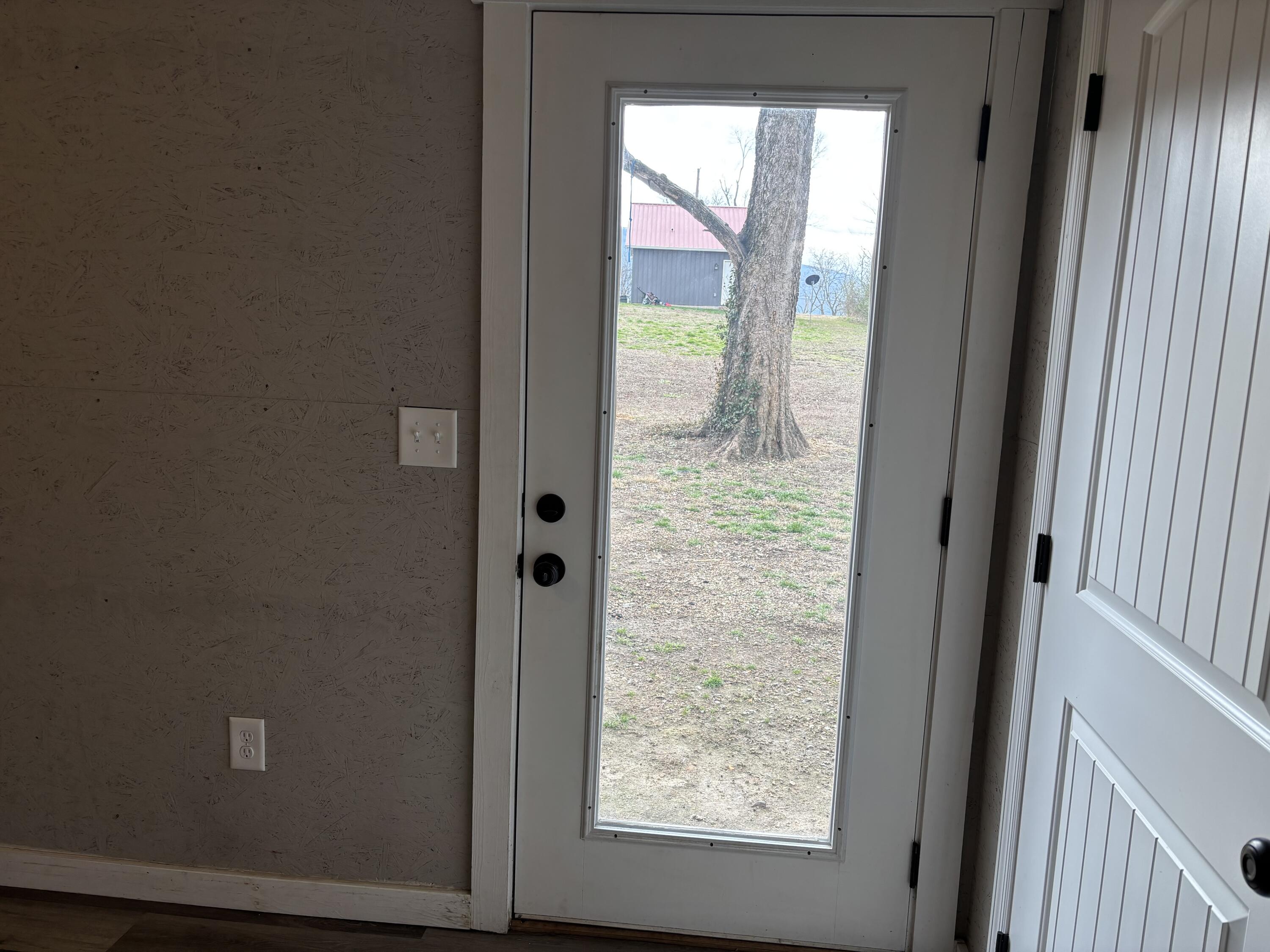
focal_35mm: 26
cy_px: 476
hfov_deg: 67.3
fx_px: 954
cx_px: 635
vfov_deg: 53.1
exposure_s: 1/120
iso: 32
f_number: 1.6
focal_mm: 5.96
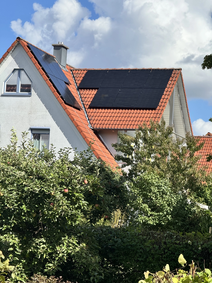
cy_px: 142
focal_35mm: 120
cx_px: 106
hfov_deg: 12.3
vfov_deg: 16.4
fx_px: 980
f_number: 2.8
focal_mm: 15.66
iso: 50
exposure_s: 1/1818
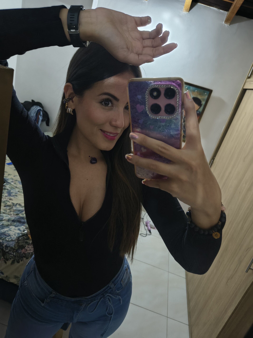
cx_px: 126
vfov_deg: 71.6
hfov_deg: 56.8
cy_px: 169
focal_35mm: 24
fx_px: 234
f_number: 1.8
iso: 2791
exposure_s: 1/33.3
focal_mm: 5.56
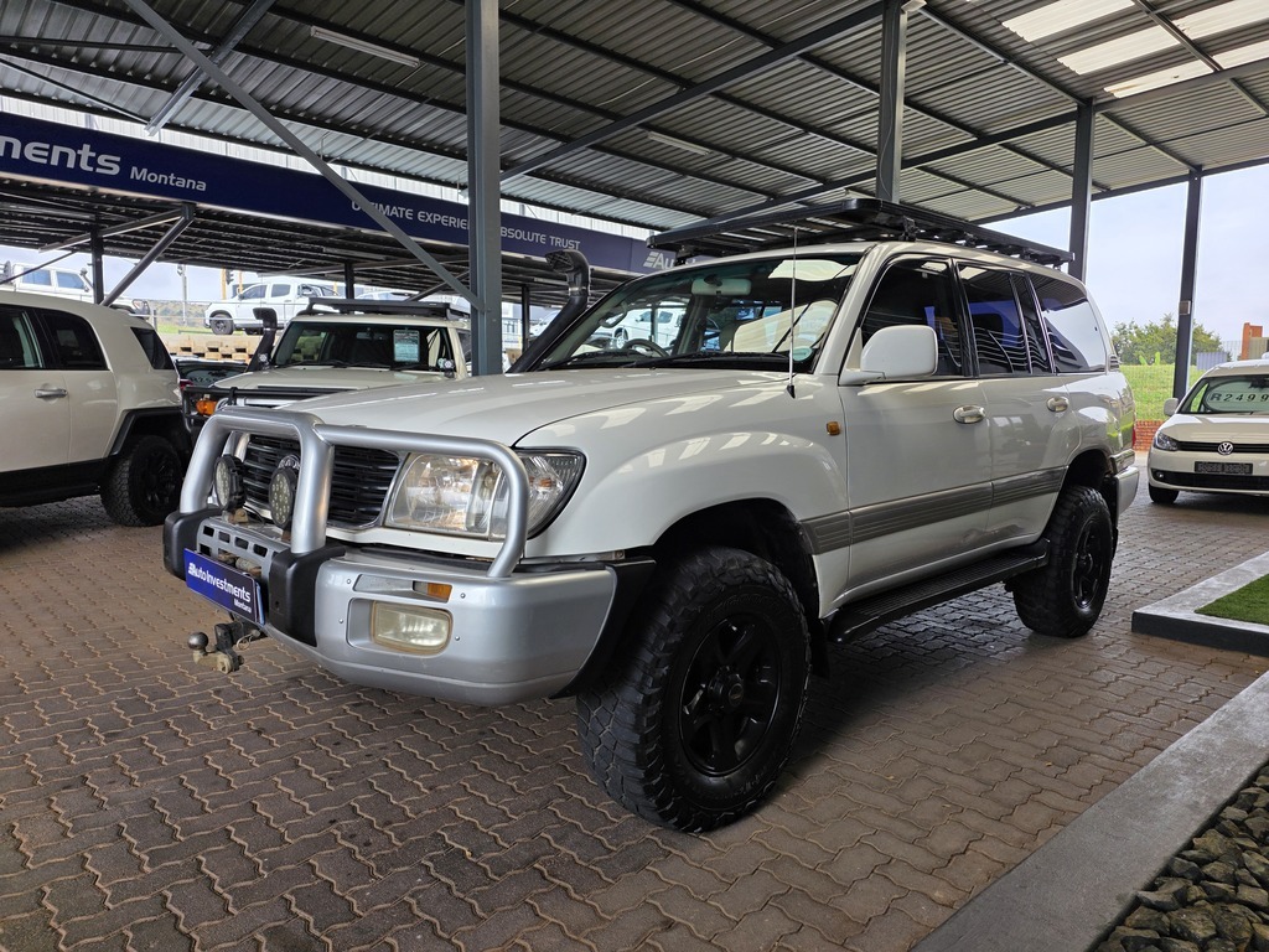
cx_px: 634
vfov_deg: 58.9
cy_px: 476
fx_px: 843
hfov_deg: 73.9
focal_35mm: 23
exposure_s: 1/359
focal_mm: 6.25
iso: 25
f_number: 1.7
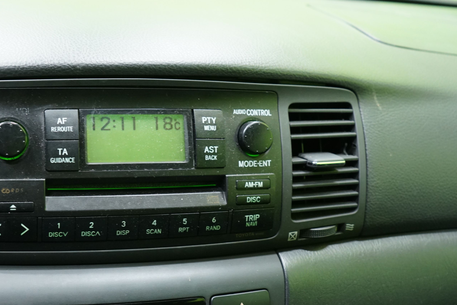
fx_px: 609
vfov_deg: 28.1
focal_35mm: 48
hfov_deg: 39.9
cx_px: 111
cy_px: 135
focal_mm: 31
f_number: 5
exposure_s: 1/20
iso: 2000
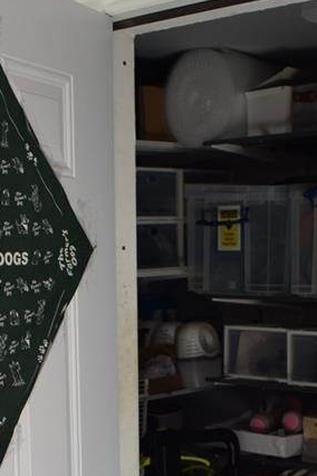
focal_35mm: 76
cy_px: 435
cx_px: 213
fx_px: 1004
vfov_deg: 25.7
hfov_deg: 17.9
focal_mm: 18
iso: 100
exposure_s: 1/125
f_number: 3.5
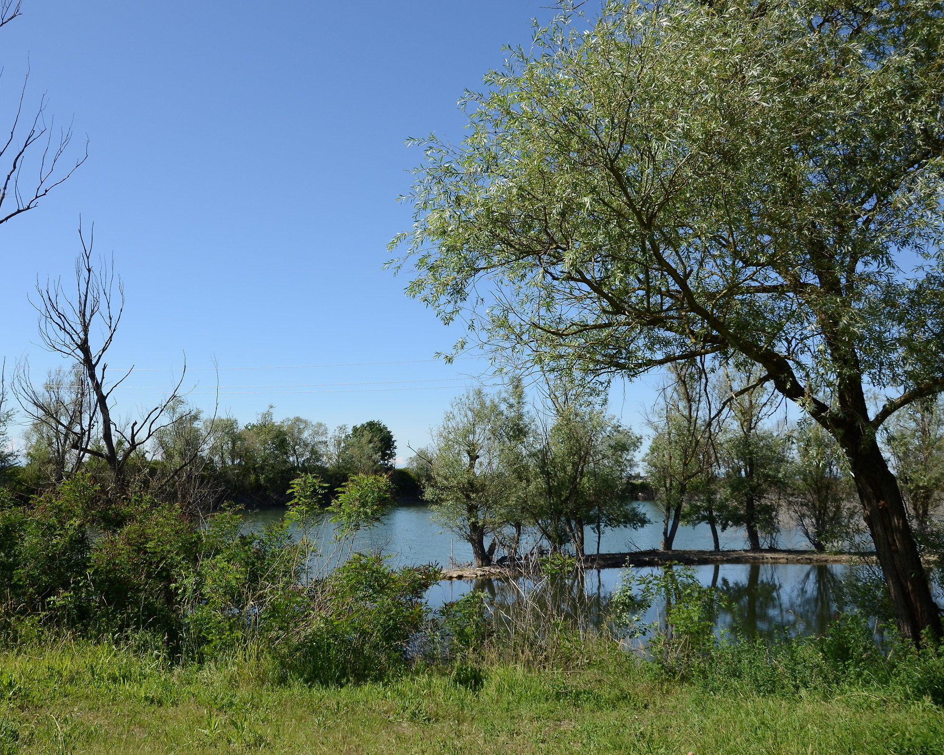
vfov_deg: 47.1
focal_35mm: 31
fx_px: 866
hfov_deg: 56.9
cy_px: 374
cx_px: 396
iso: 200
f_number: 5.6
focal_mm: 18
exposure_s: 1/1000
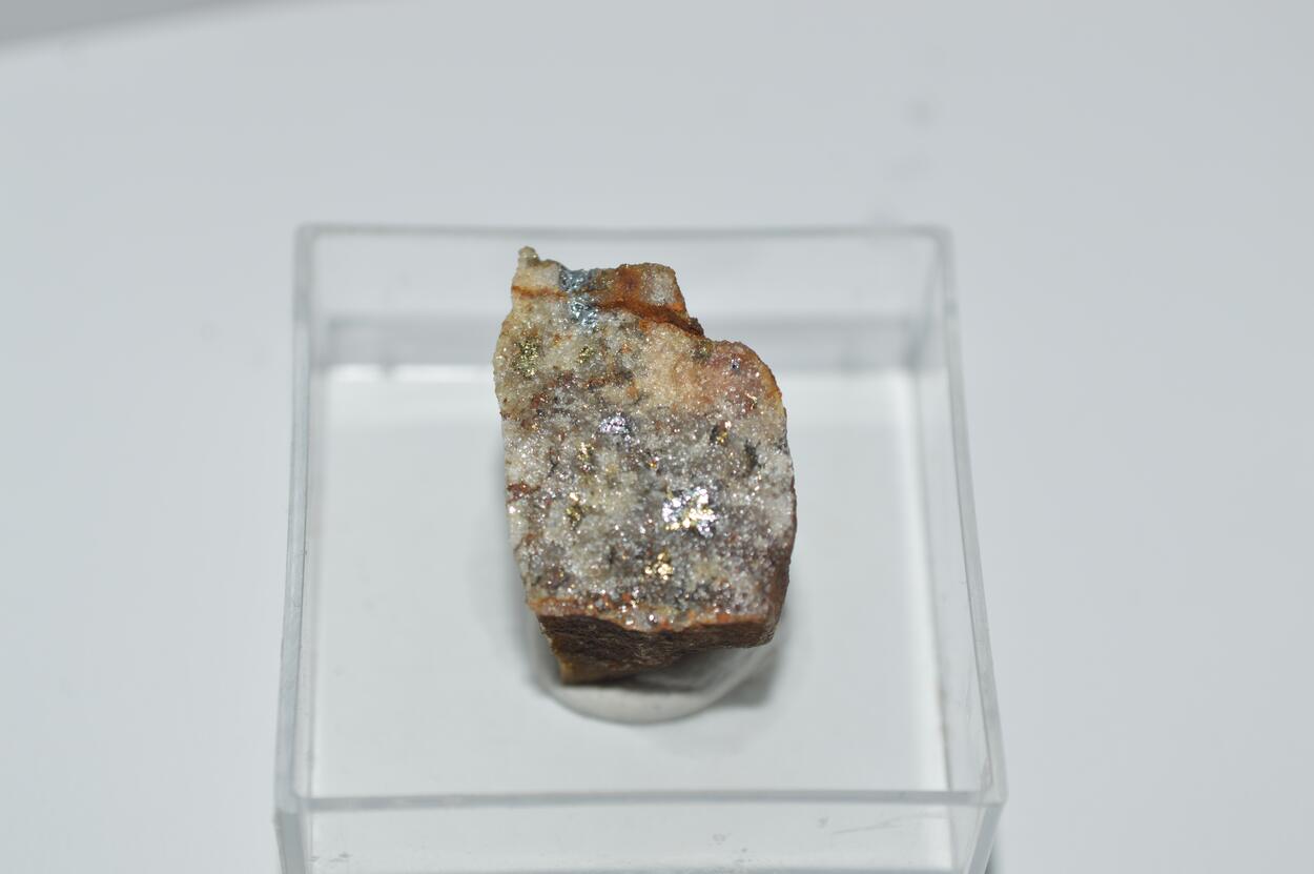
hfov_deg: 24.6
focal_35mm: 82
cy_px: 437
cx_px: 657
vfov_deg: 16.5
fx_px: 3008
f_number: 8
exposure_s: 1/60
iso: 100
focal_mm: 55
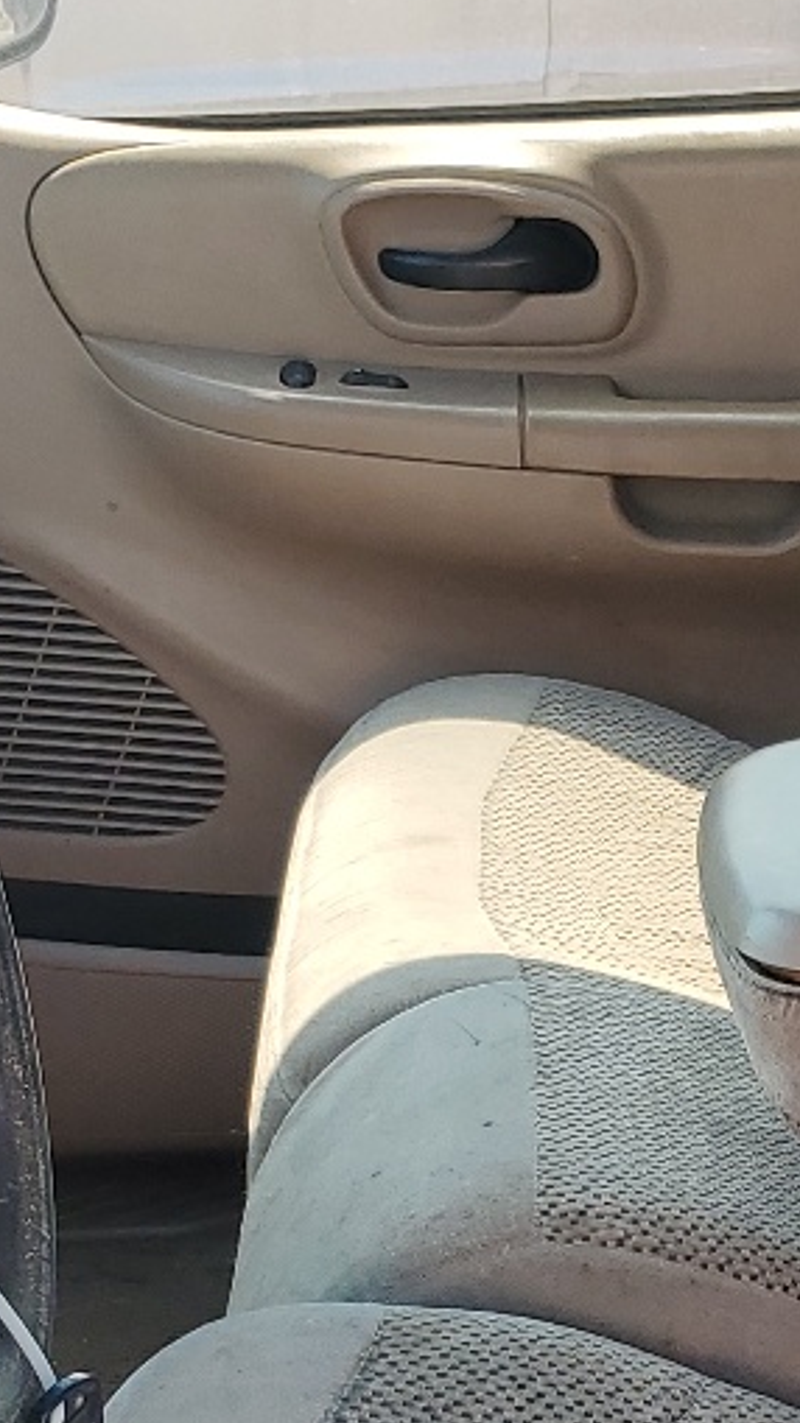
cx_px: 766
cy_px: 1230
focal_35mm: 89
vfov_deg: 23.4
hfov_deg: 13.4
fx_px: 3359
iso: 50
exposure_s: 1/417
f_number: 1.5
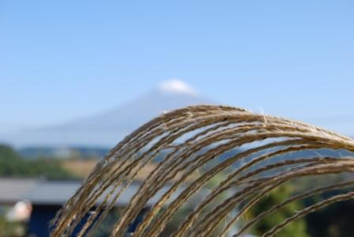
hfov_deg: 35.0
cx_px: 177
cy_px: 118
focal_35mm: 57
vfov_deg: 23.9
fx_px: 561
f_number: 8
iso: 100
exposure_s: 1/160
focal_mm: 38
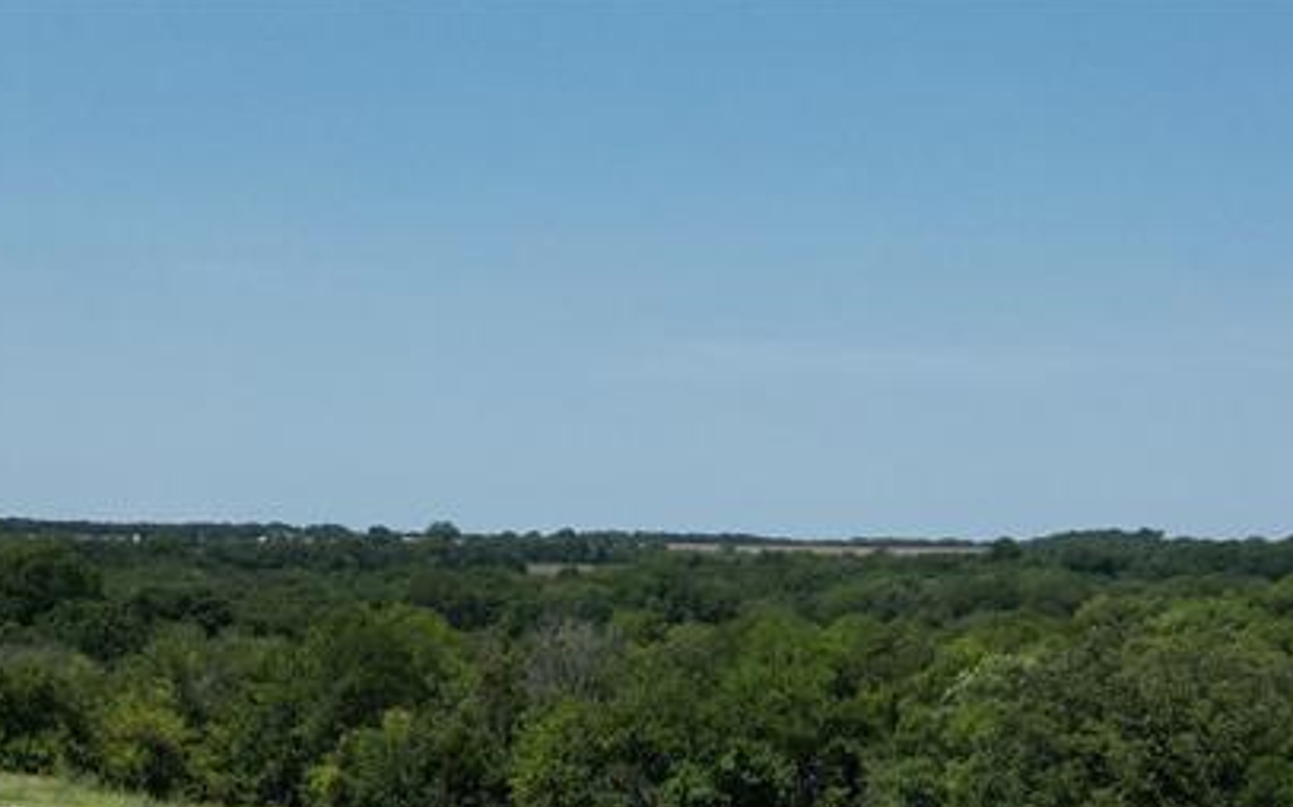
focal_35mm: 64
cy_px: 1210
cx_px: 766
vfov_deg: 18.1
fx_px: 2254
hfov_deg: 31.9
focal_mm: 6.72
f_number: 1.7
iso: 150
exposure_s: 1/5000
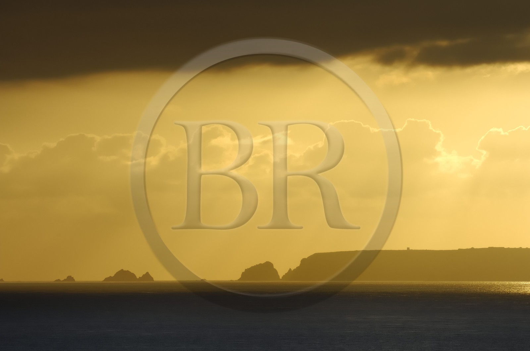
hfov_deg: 4.6
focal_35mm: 450
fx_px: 6614
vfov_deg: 3.0
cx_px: 265
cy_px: 176
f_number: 12
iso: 100
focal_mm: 300
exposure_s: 1/250
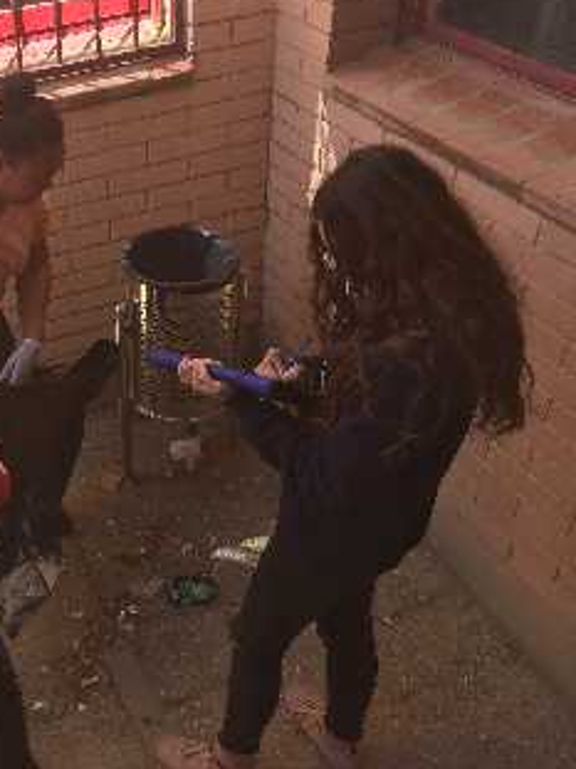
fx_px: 932
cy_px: 361
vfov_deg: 44.8
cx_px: 64
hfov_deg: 32.7
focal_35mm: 42
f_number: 2.2
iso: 32
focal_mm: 4.15
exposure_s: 1/651
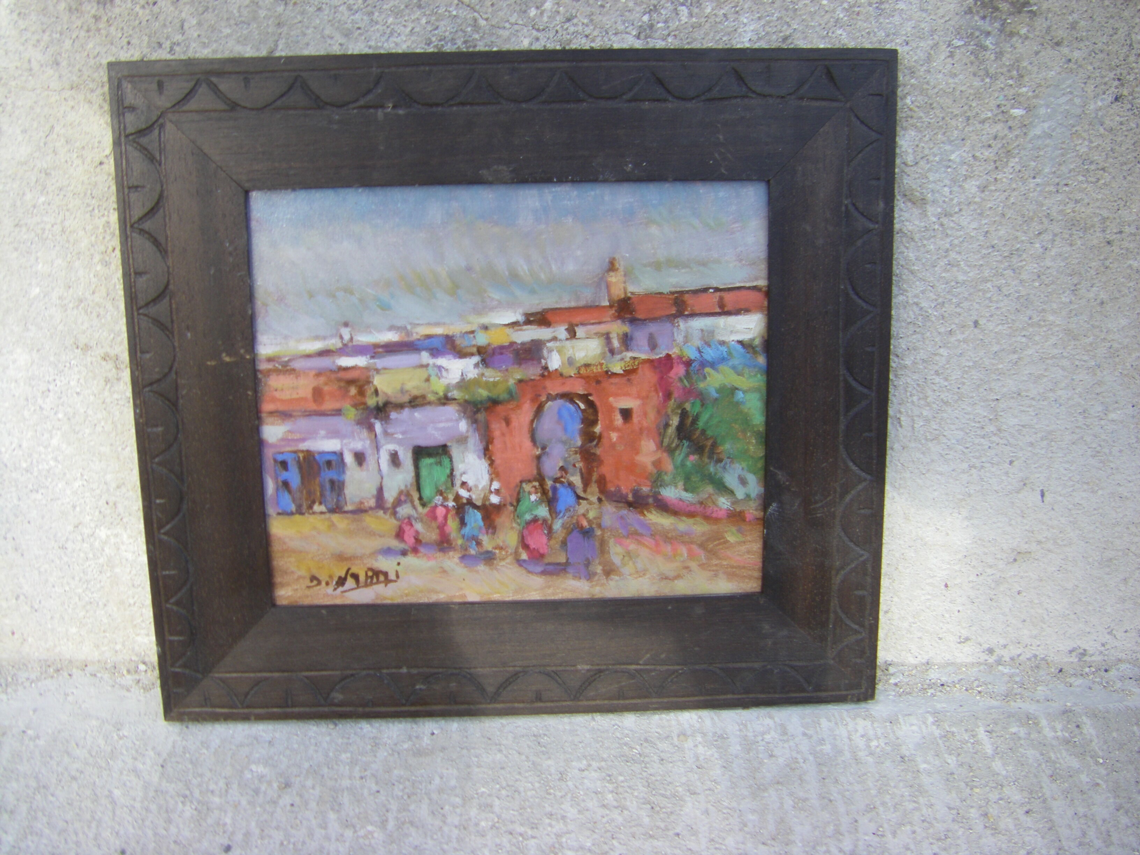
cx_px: 570
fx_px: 1251
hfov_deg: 49.0
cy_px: 428
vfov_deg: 37.7
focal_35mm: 38
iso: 64
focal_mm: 6.3
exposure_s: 1/100
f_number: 3.5
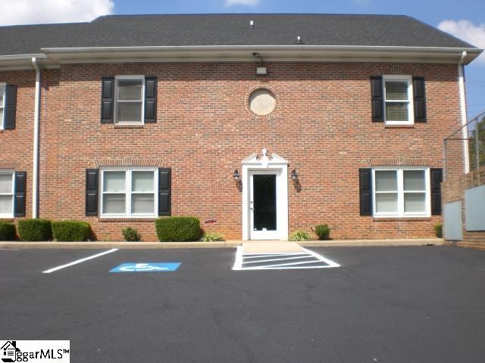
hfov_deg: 49.0
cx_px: 242
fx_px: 532
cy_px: 182
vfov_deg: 37.7
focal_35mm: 38
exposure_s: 1/400
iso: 50
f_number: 4.4
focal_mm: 6.3
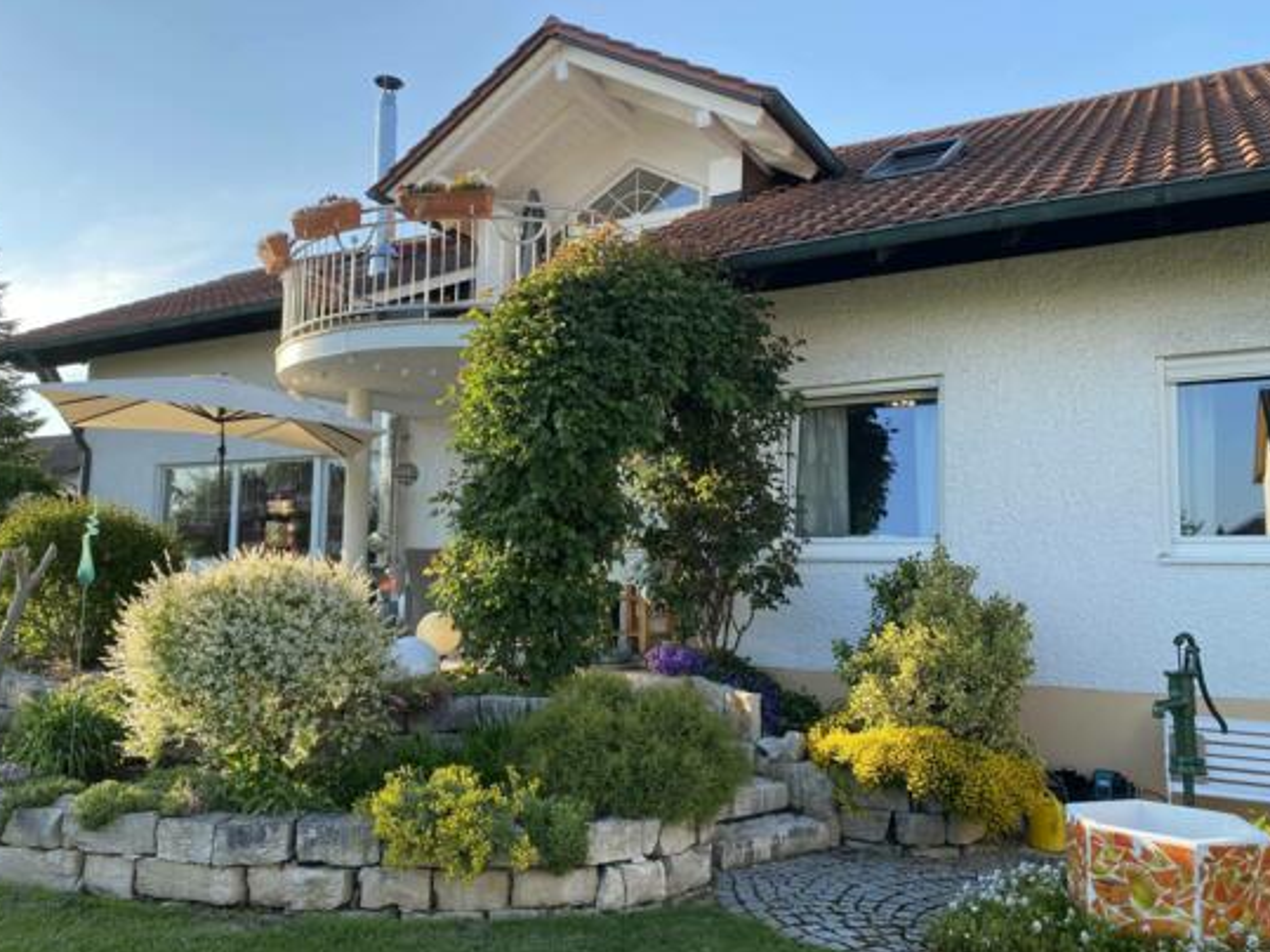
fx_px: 990
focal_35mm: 27
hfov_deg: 65.3
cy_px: 490
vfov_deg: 51.3
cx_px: 624
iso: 32
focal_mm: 4.25
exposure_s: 1/633
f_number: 1.8
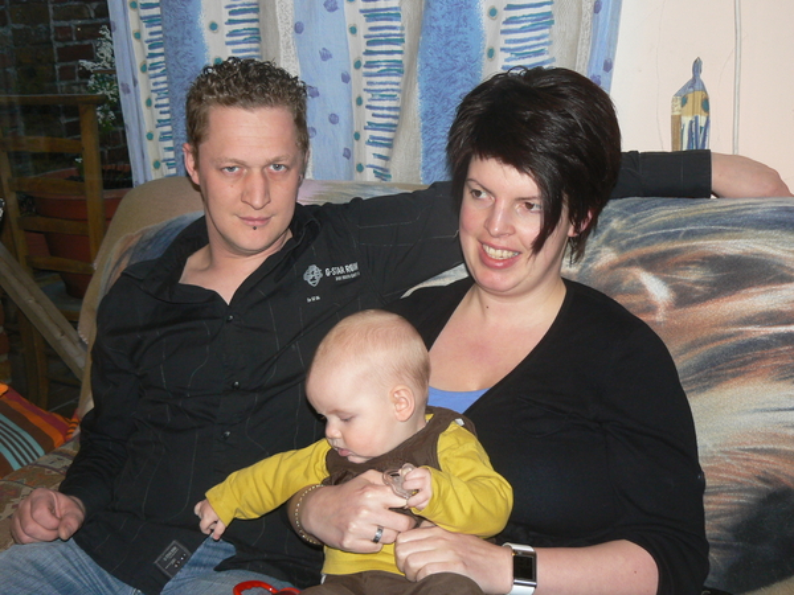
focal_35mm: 49
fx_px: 1124
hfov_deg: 38.9
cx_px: 397
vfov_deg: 29.7
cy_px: 298
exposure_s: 1/30
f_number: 2.8
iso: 100
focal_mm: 8.2
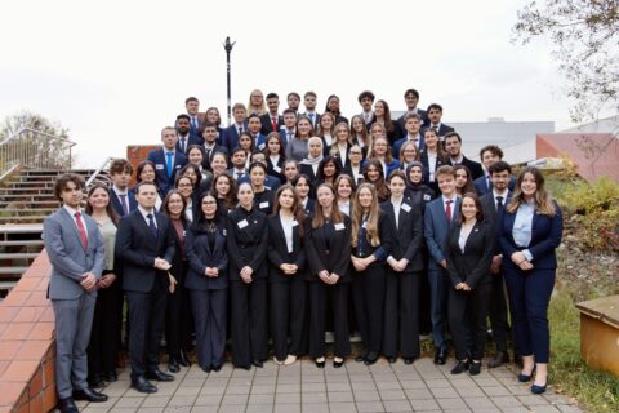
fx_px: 516
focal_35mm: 30
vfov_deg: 43.6
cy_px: 206
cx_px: 310
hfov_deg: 61.9
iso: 100
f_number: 4.5
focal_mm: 20
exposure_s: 1/80
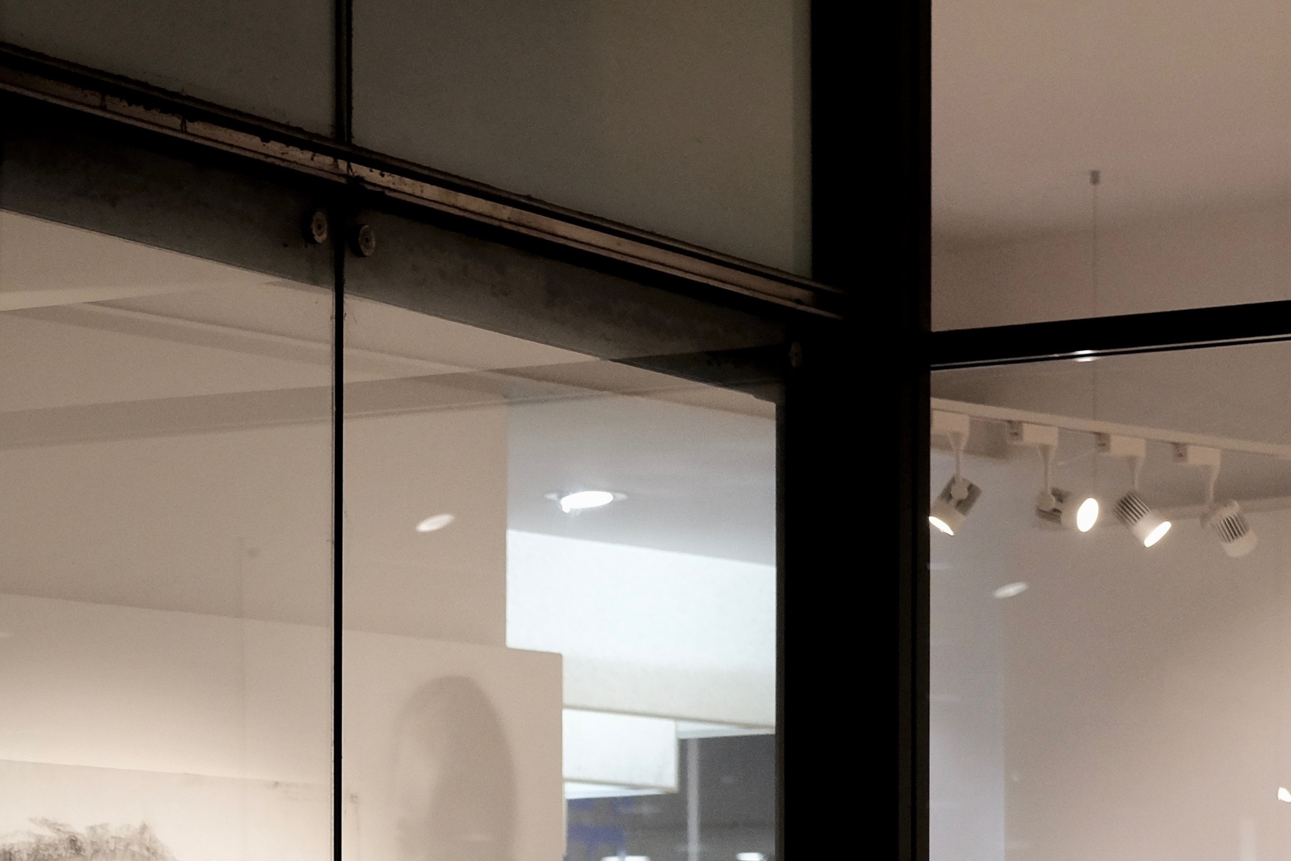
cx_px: -74
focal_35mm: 153
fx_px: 5487
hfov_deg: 13.2
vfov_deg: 8.8
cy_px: 1084
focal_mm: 35
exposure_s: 1/125
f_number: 2.8
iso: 1250
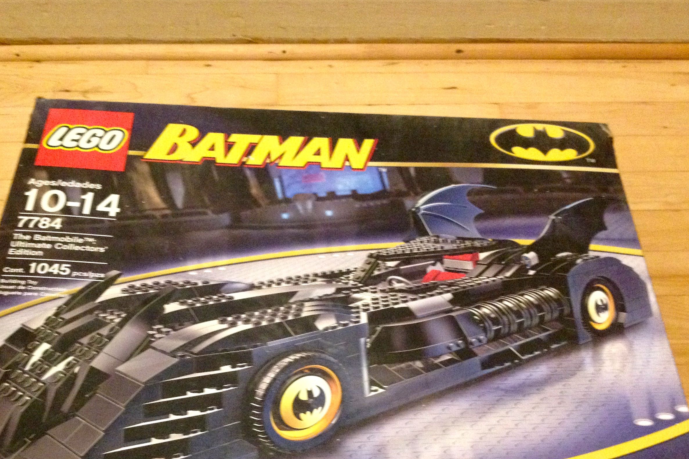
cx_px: 297
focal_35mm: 50
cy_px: 344
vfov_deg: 26.6
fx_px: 957
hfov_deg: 39.5
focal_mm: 4.28
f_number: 2.4
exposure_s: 1/15
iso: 400
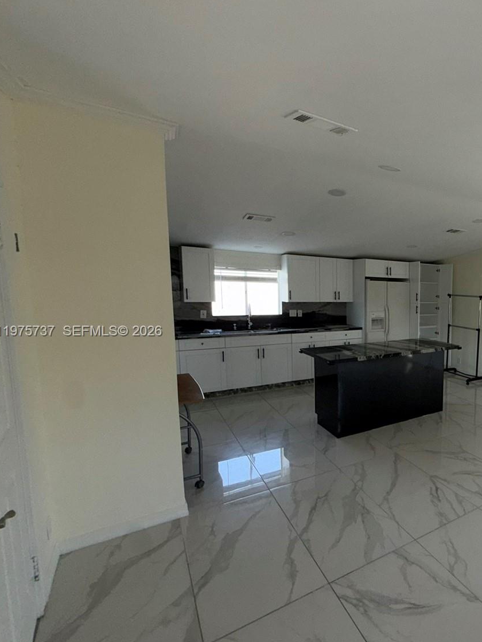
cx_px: 442
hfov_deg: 56.1
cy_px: 332
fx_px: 371
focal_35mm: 20
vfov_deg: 81.7
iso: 32
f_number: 2.2
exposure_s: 1/122
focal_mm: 2.22
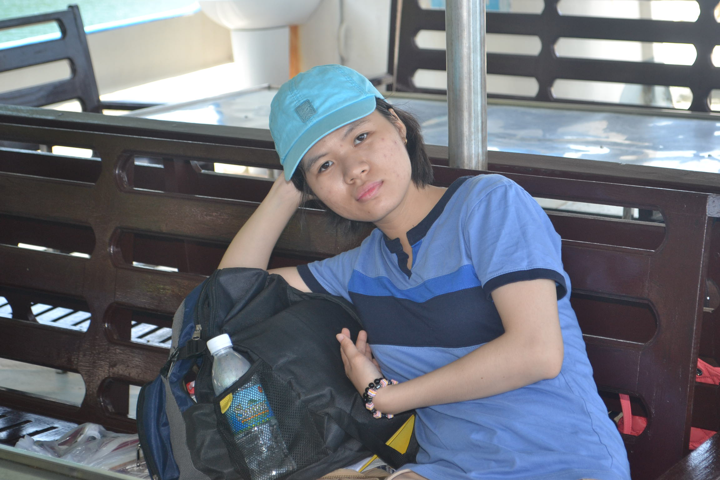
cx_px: 360
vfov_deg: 17.5
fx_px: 1560
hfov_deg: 26.0
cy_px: 240
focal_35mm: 78
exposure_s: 1/125
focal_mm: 52
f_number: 5.6
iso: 360
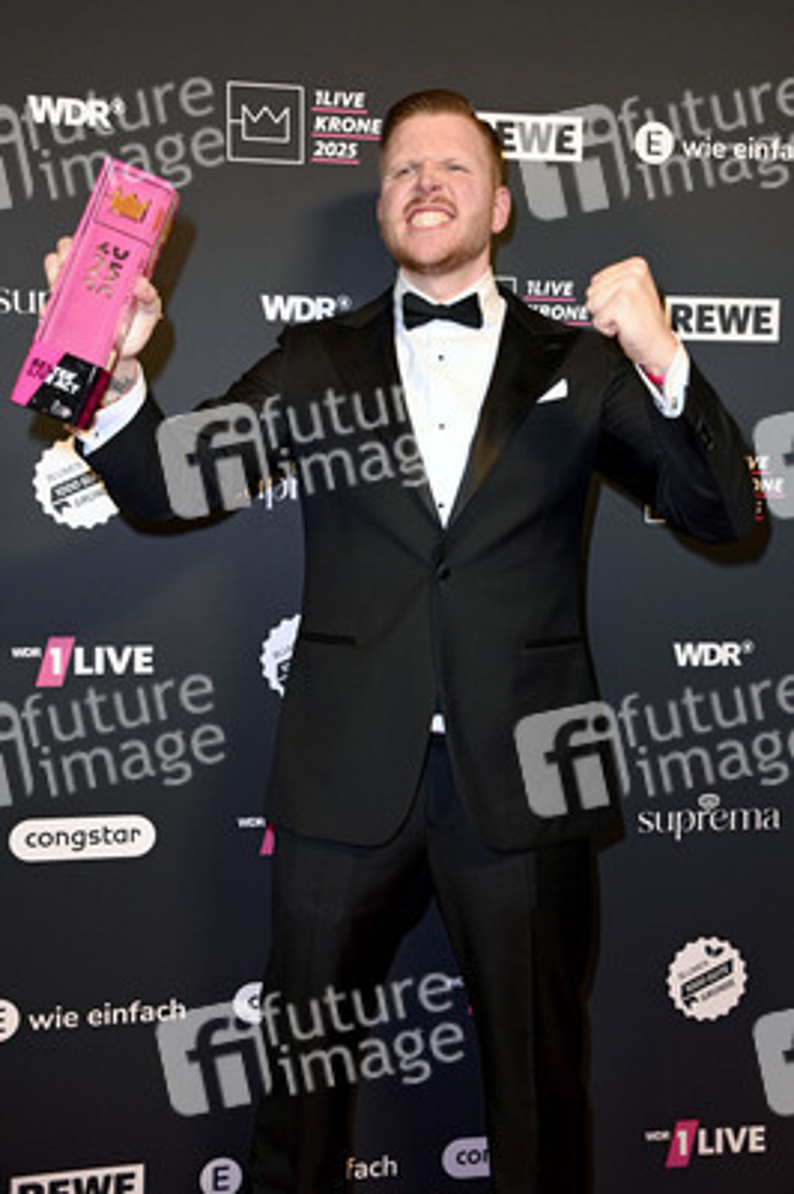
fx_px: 1458
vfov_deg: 44.5
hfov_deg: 30.5
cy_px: 597
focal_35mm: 44
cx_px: 397
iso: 1600
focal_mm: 44
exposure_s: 1/200
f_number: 5
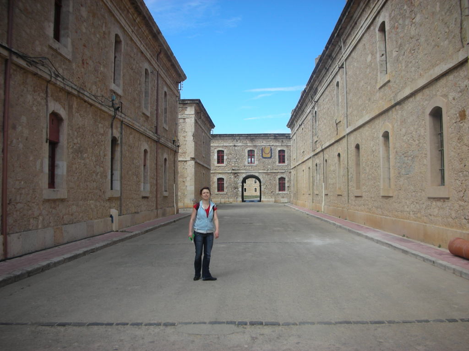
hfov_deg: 52.6
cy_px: 176
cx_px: 234
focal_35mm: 35
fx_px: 474
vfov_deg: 40.7
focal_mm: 5.8
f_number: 3
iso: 50
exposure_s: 1/450
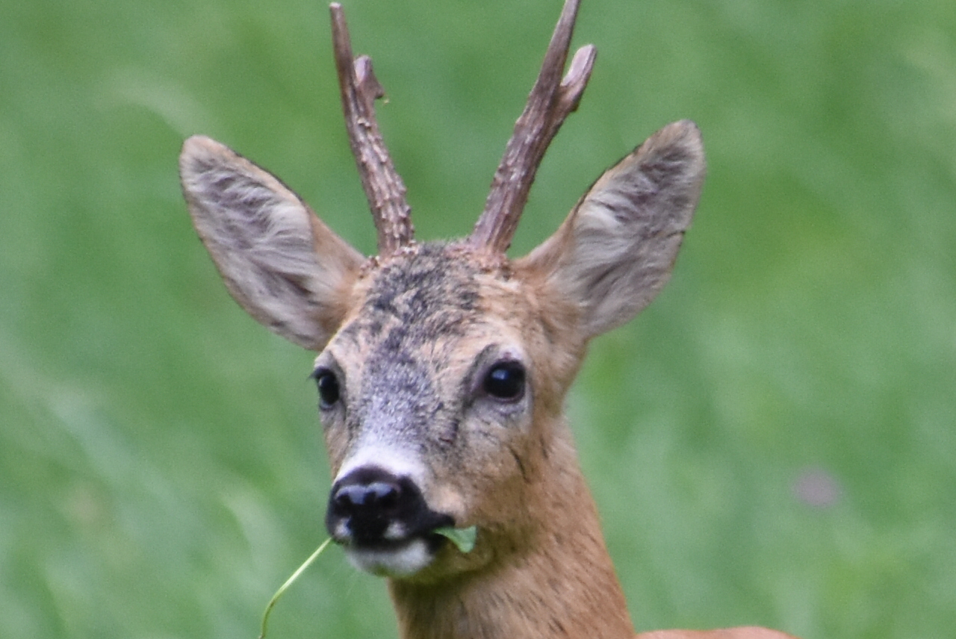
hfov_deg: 3.4
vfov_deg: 2.3
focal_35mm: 600
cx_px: 478
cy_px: 320
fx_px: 15947
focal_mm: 400
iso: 800
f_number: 6.3
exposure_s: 1/400
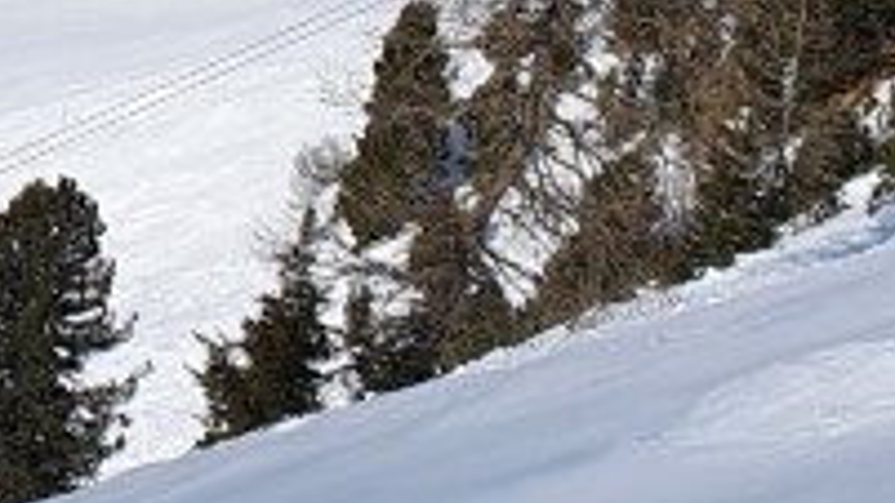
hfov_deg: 13.6
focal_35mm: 144
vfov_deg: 7.7
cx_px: -650
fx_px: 3417
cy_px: -819
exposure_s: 1/3496
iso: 50
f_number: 2.4
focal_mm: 4.32
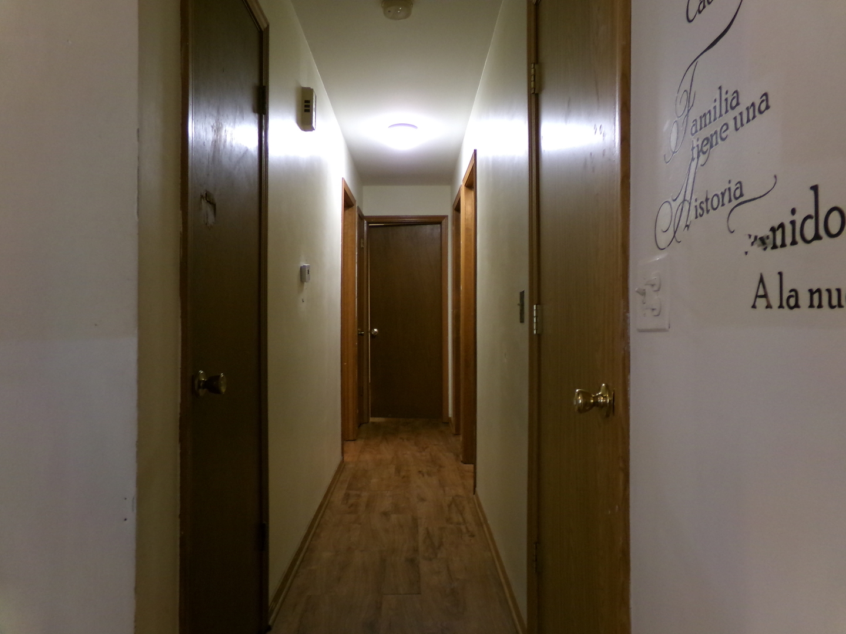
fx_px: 587
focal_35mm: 24
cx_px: 423
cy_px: 317
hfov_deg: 71.6
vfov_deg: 56.8
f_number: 3.7
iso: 321
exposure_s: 1/17
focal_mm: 4.3
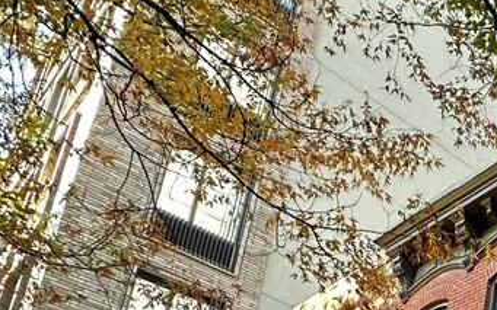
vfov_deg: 18.8
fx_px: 785
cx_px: 713
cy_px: 506
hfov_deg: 26.8
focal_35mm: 58
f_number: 2.2
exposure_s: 1/99
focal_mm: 2.22
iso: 125
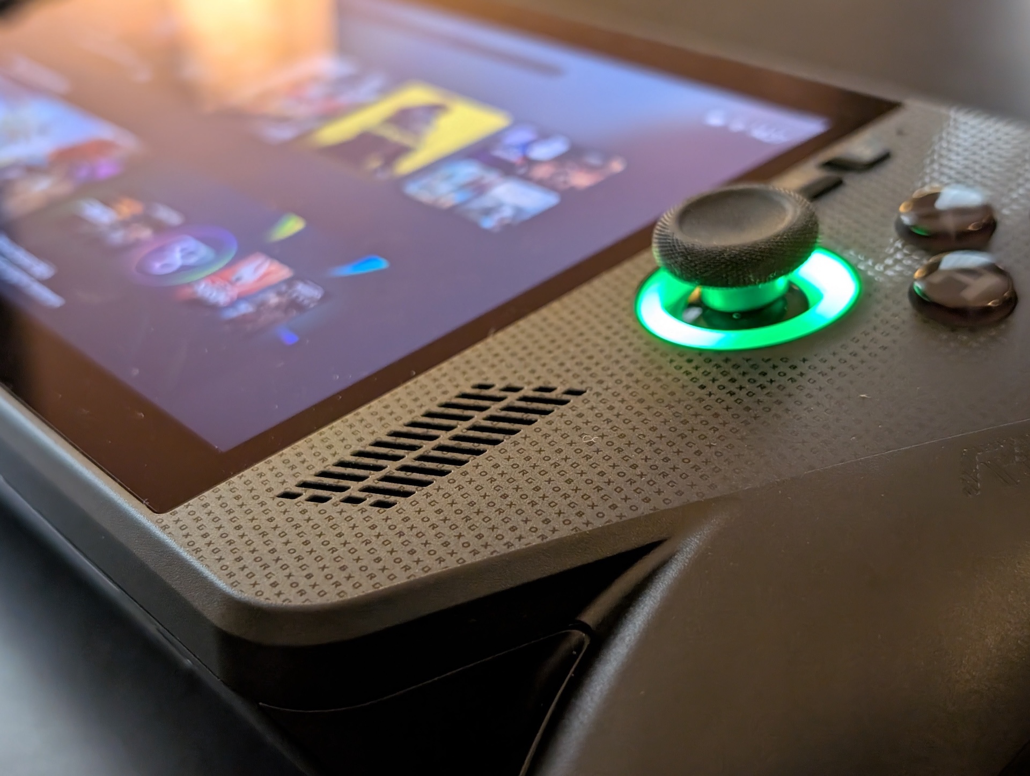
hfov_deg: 38.9
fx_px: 1460
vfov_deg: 29.8
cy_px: 388
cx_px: 515
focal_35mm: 49
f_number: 1.68
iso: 230
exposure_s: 1/41.7
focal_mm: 6.9
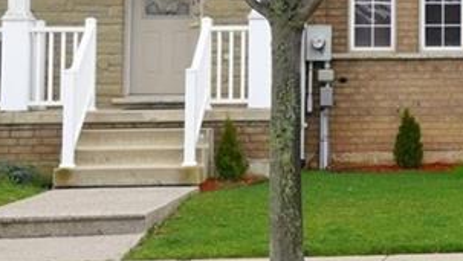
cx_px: 668
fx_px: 1302
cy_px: -143
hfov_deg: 18.2
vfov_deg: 11.0
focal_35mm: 106
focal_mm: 30
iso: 400
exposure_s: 1/320
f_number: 9
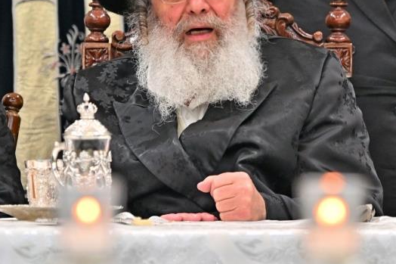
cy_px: 126
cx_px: 226
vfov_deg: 3.9
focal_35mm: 352
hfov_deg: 5.9
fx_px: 3871
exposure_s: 1/250
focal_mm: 120
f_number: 4
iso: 800
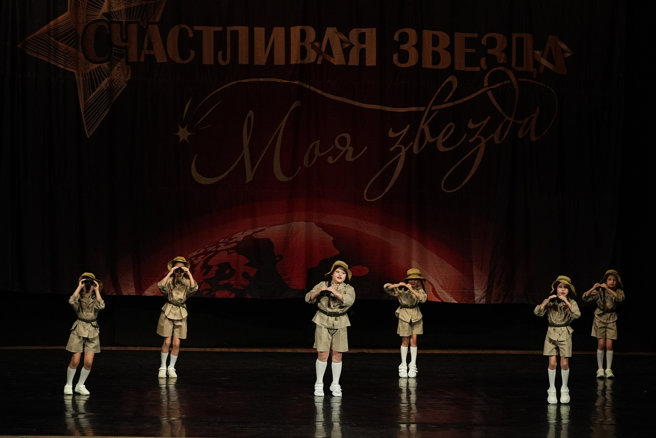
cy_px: 219
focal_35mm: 111
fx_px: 2023
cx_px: 328
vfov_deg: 12.3
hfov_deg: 18.4
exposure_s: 1/400
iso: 2500
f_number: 2.8
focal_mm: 74
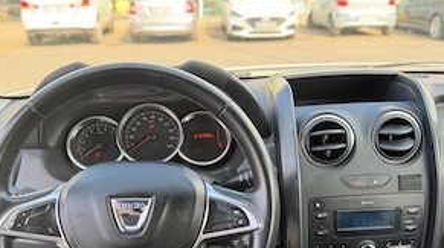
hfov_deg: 55.3
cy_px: 180
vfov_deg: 32.2
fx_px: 423
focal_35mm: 36
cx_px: 224
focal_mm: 6.76
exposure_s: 1/168
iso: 200
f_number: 1.78
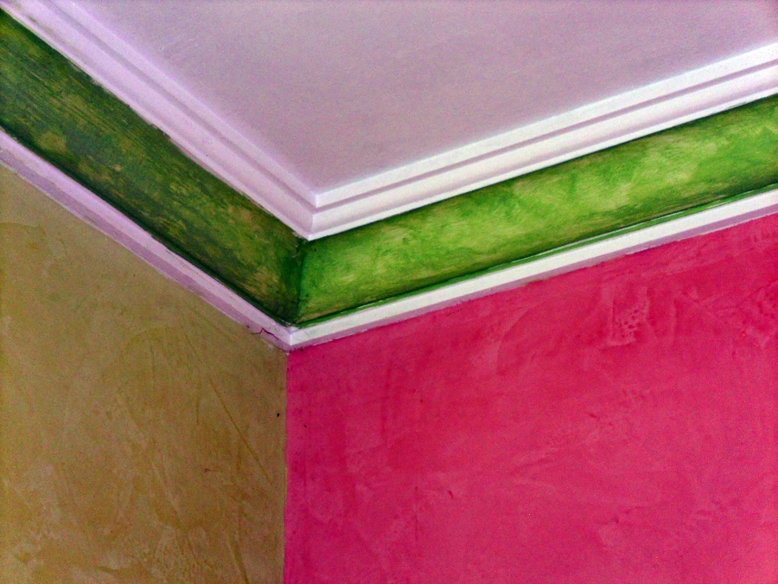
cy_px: 292
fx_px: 2427
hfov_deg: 18.2
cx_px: 389
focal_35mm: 108
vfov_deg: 13.7
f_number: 5.9
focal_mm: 19.6
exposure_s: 1/60
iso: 200
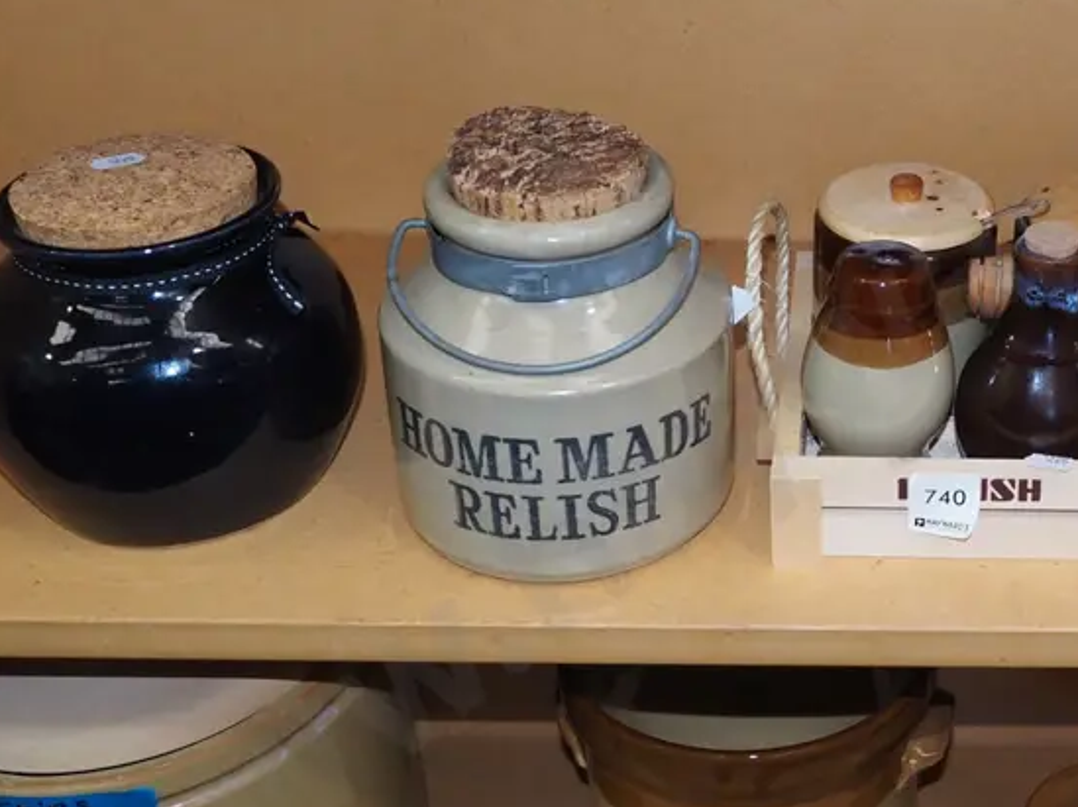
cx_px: 893
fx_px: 1743
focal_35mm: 56
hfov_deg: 33.2
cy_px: 326
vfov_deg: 26.0
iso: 1600
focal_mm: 15
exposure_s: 1/160
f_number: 5.6
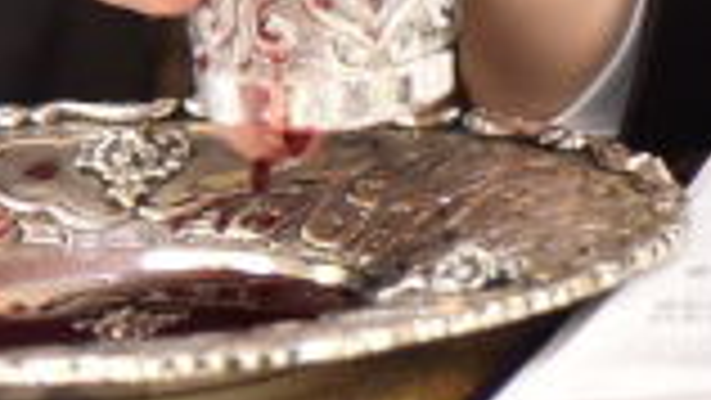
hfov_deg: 5.0
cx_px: 1638
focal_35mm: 422
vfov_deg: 2.8
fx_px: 7959
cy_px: -991
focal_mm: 62
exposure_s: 1/125
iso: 2000
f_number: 4
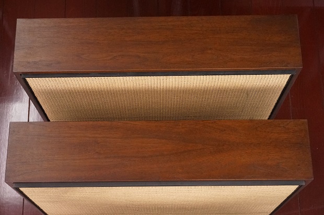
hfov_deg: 32.7
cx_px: 162
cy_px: 108
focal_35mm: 62
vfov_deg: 22.0
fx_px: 552
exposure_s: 1/80
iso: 3200
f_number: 10
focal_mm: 41
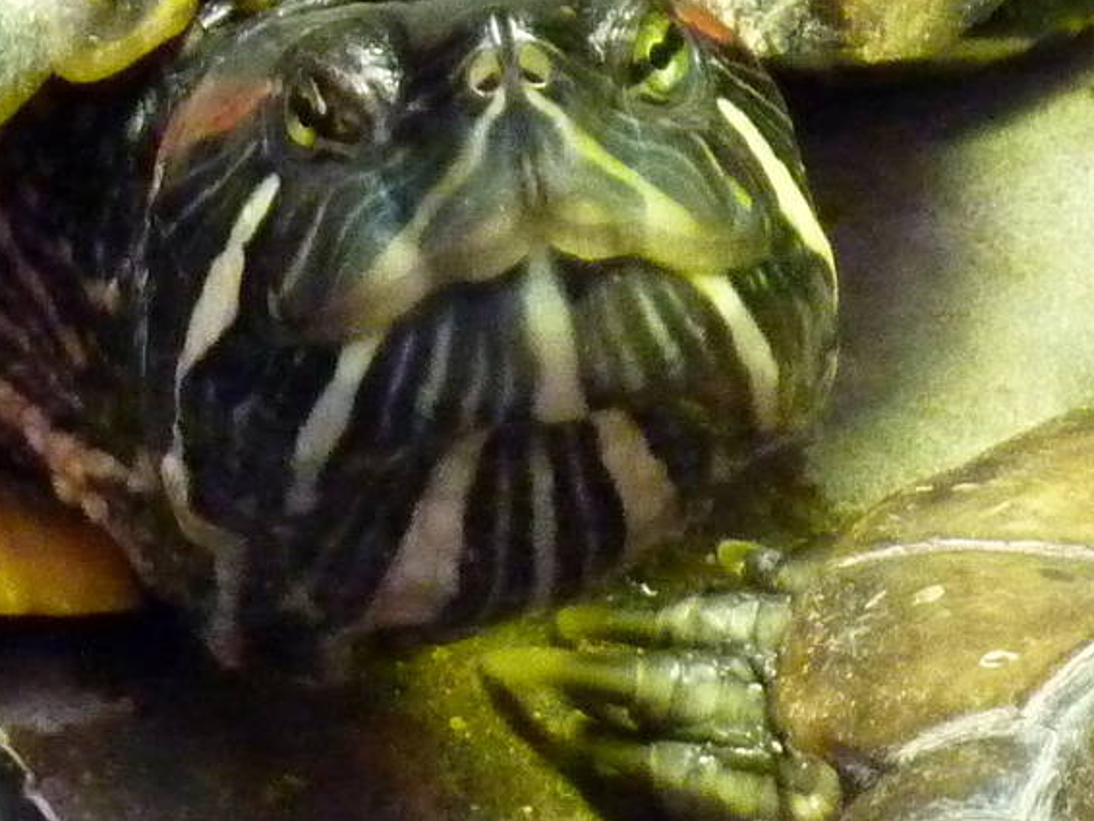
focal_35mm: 483
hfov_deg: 4.1
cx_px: 421
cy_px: 763
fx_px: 15271
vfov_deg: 3.1
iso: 800
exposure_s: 1/80
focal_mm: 19.5
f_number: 4.4
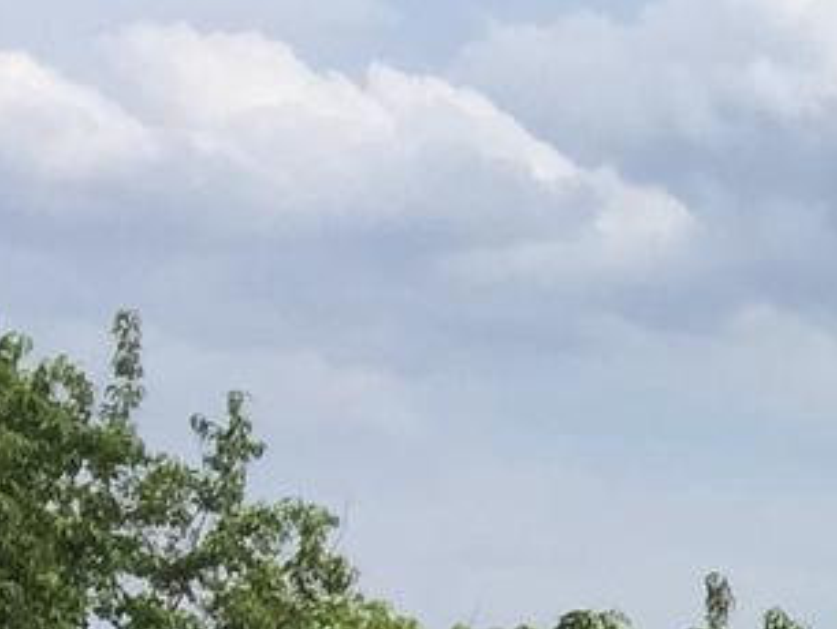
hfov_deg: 9.0
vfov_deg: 7.0
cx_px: 2112
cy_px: 1791
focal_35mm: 194
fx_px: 4695
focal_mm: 4.15
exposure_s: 1/1799
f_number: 2.2
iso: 32
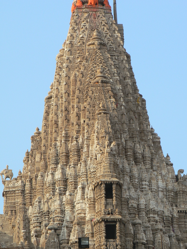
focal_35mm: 201
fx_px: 1448
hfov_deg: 7.4
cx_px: 94
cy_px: 124
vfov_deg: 9.8
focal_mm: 33.5
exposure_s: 1/200
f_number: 5.6
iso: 80
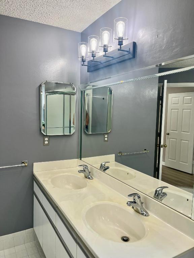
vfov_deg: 67.3
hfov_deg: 53.1
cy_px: 129
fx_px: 194
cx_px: 97
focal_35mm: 26
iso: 64
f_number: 1.6
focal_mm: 5.1
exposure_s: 1/148
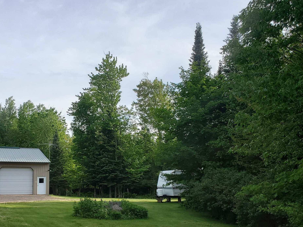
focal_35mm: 43
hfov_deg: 43.3
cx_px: 105
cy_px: 160
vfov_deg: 33.2
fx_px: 376
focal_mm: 4.3
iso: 50
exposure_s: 1/968
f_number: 2.4
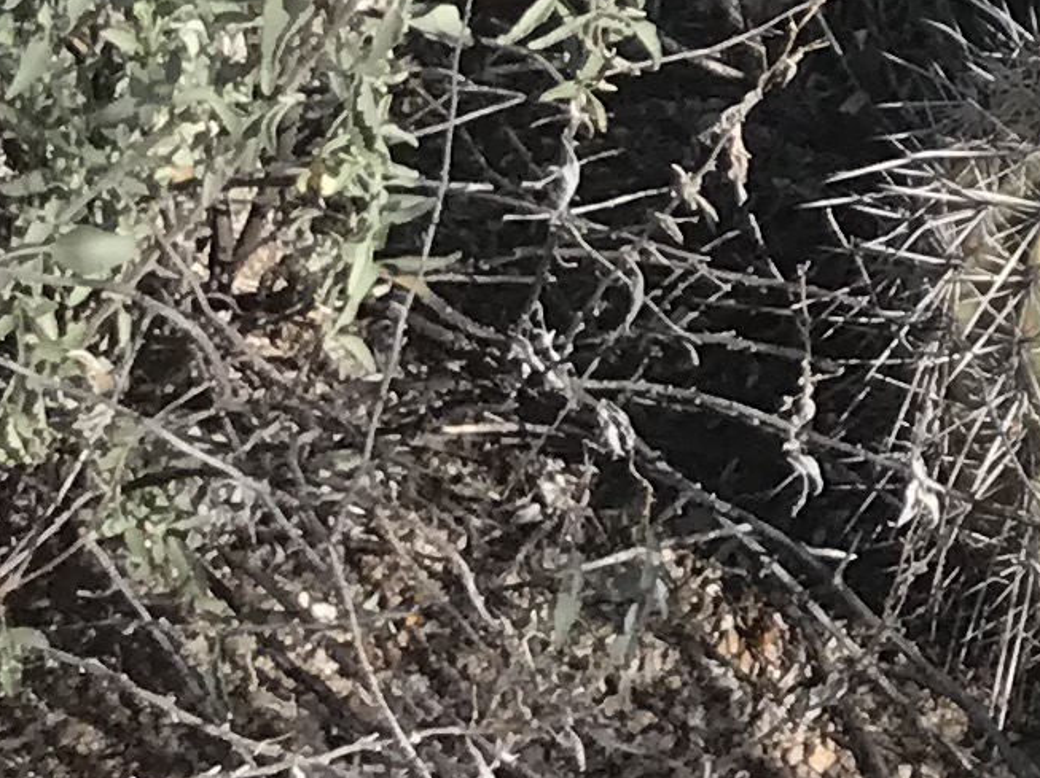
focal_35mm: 173
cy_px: -719
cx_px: 2695
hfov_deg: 9.7
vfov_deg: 8.2
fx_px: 5195
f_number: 1.8
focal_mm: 3.99
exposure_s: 1/1153
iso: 20
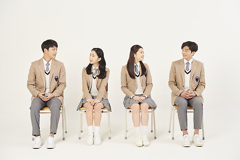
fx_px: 347
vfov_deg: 26.0
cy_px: 80
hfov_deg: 38.2
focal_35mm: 52
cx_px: 120
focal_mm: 52
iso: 200
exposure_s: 1/125
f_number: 8
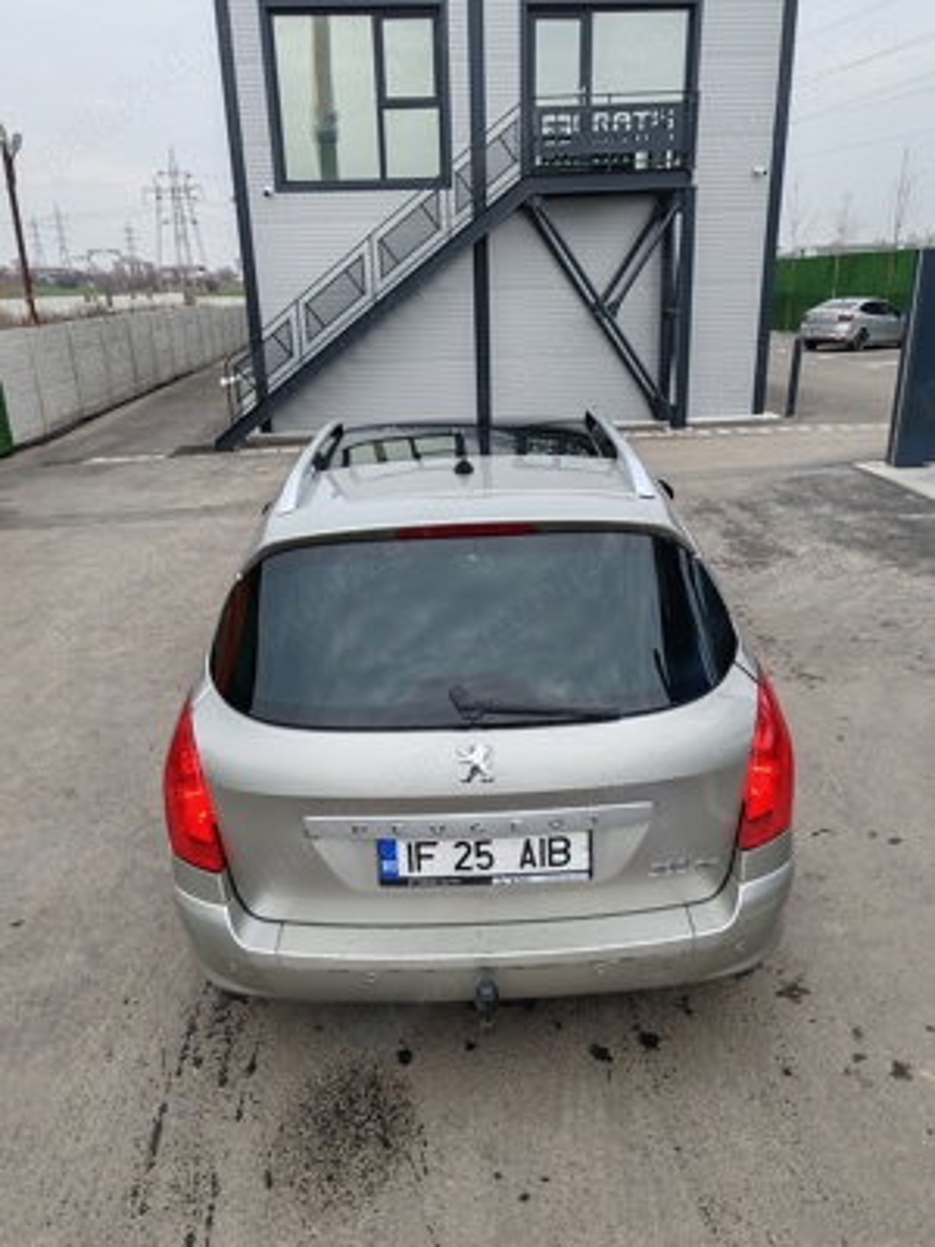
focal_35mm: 27
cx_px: 468
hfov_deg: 51.4
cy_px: 624
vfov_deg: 65.3
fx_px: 972
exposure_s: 1/310
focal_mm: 6.12
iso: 50
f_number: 1.9
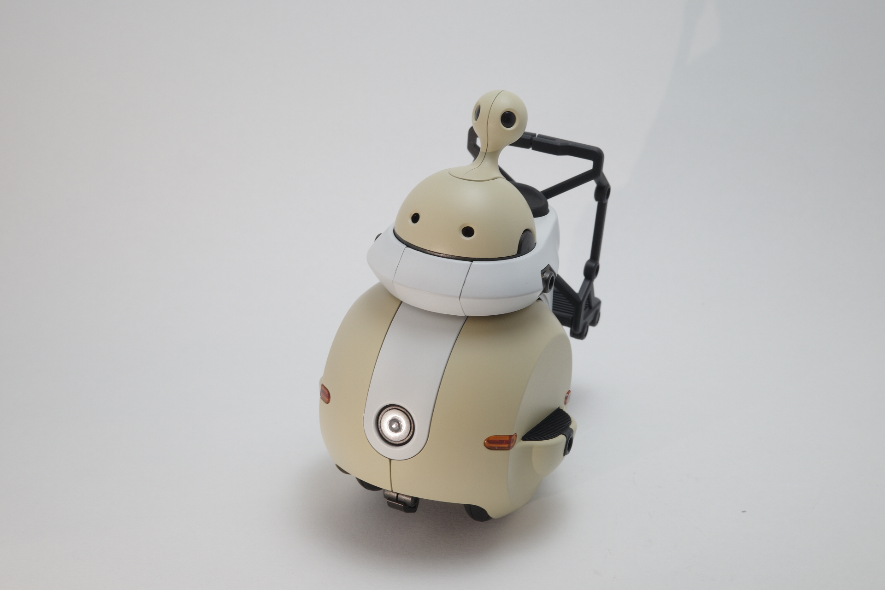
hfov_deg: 39.6
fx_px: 1229
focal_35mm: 50
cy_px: 295
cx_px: 442
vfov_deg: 27.0
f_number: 10
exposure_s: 1/10
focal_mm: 26
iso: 100
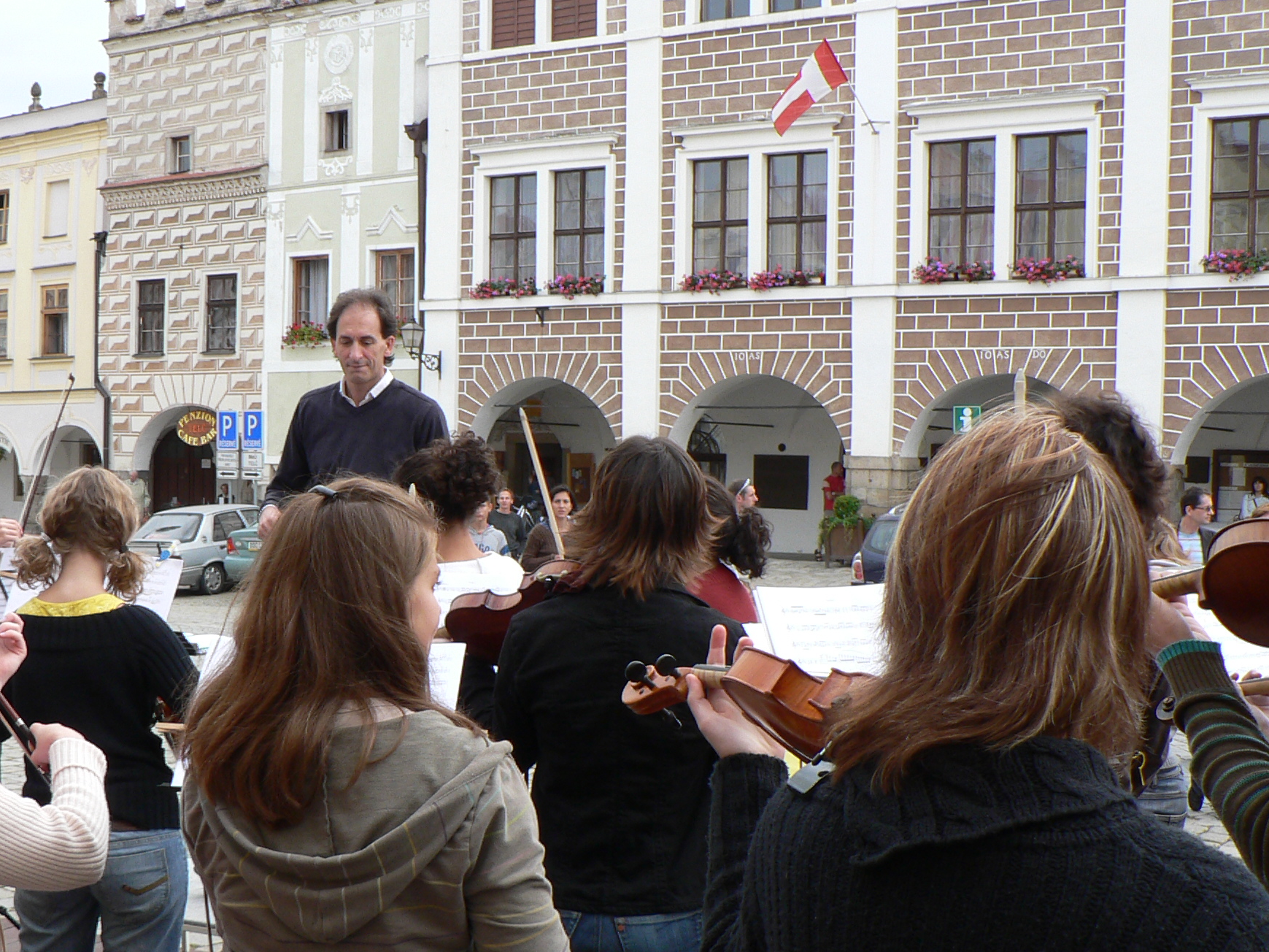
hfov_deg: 35.6
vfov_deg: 27.5
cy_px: 548
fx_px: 1943
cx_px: 360
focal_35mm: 53
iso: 80
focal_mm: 6
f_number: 4
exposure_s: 1/80
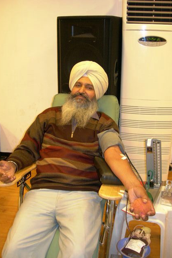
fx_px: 286
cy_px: 129
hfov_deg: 33.4
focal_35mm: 40
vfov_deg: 48.4
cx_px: 79
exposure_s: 1/30.6
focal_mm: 7.8
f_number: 2.8
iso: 190
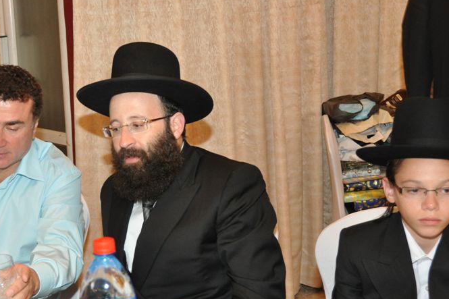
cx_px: 163
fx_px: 748
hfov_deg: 33.2
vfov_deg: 22.6
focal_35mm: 60
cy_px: 157
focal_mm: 26
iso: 800
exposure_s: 1/60
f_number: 4
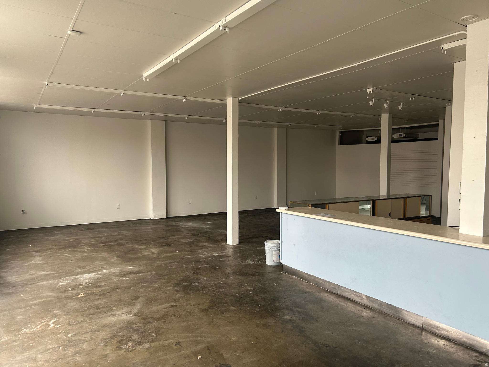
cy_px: 184
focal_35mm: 26
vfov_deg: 53.1
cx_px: 244
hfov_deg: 67.3
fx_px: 367
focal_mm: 5.7
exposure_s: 1/121
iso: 100
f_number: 1.5
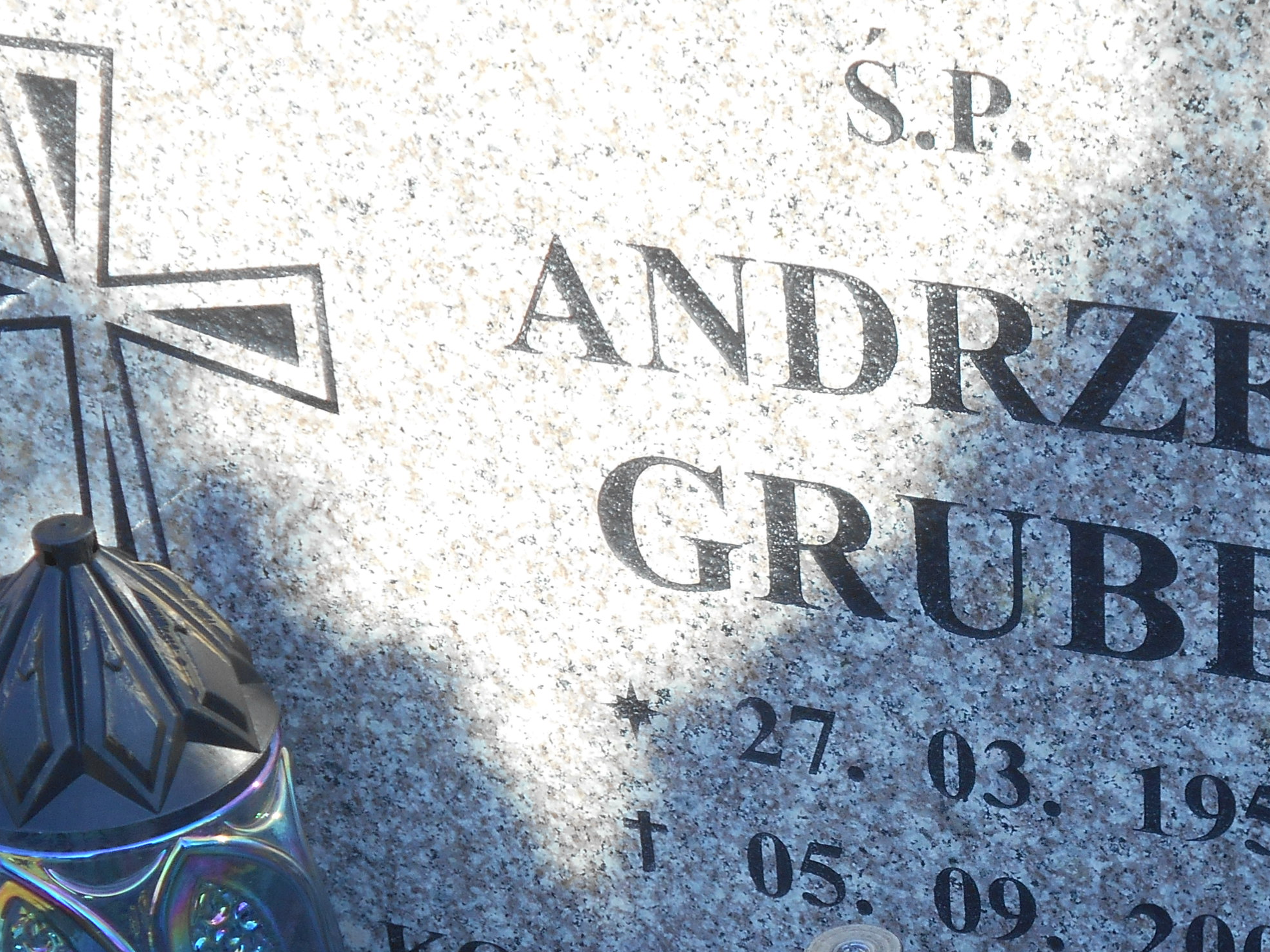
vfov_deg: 15.9
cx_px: 952
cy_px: 611
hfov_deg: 20.9
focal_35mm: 93
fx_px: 3412
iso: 80
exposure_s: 1/200
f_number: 4.5
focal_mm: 8.8
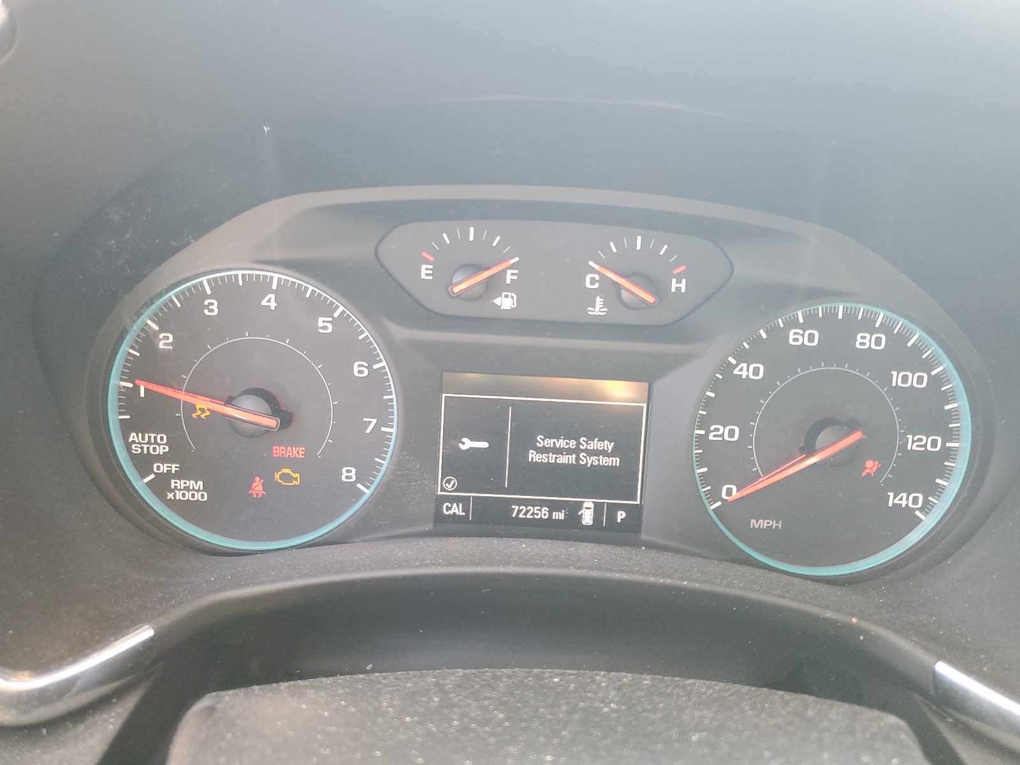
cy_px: 382
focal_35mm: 26
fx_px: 766
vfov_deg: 53.1
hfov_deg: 67.3
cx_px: 510
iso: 136
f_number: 1.5
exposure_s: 1/60.2
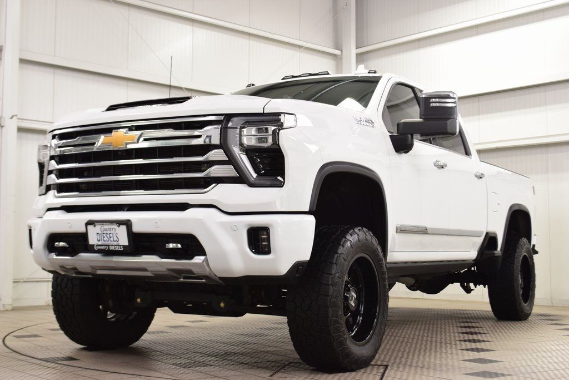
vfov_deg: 26.5
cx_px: 284
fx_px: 806
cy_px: 190
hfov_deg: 38.9
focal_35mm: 51
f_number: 7.1
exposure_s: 1/30
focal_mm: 34
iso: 1000
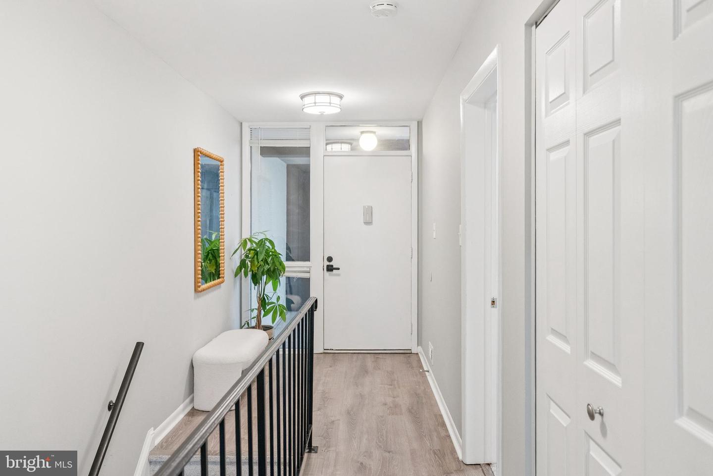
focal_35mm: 27
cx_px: 356
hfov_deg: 67.4
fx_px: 535
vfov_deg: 48.0
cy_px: 238
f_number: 4.5
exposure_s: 1/125
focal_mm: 27
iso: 2500
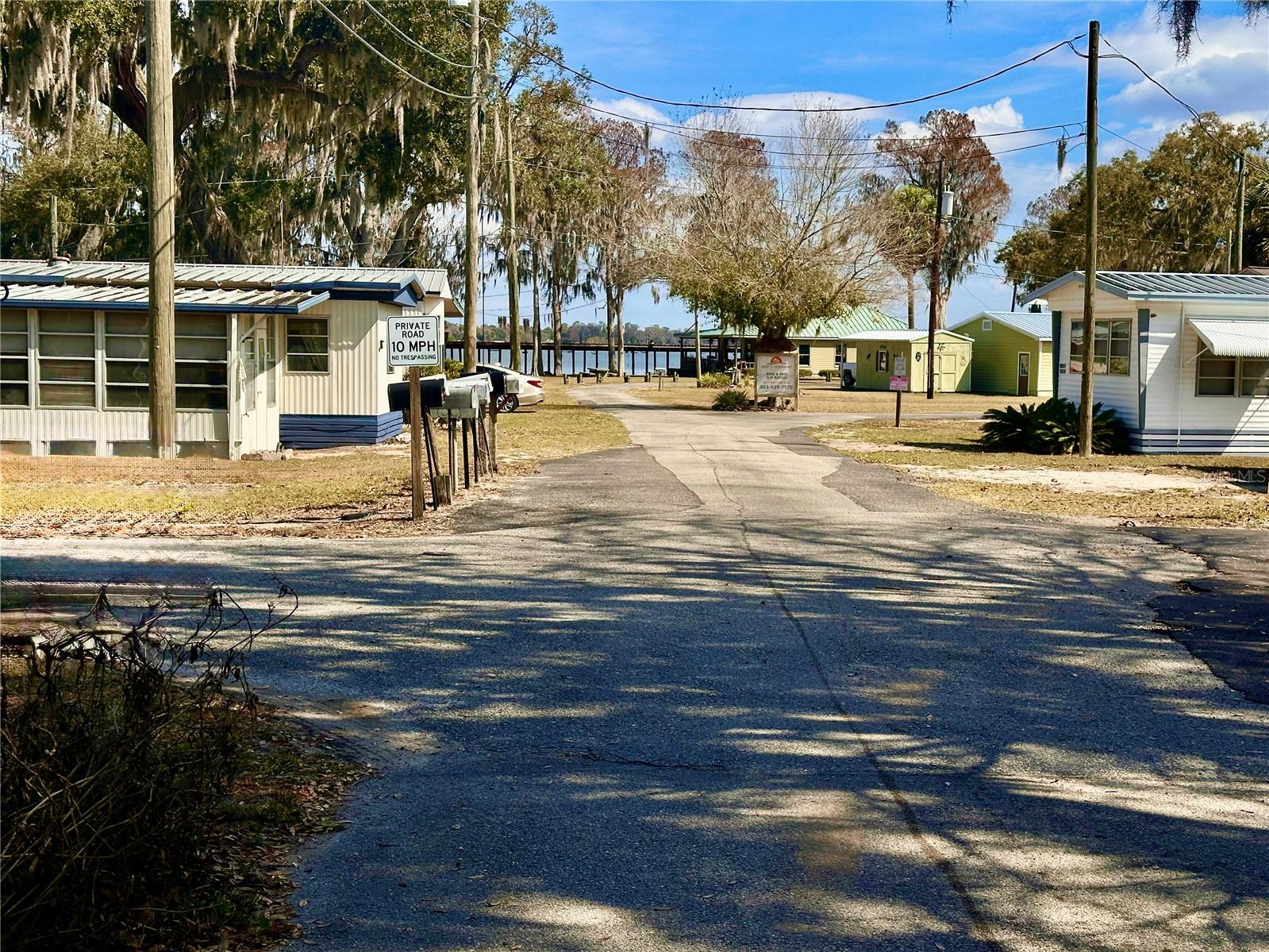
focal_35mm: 48
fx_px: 1760
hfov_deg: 39.7
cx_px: 634
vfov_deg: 30.3
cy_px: 476
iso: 64
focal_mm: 6.86
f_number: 1.78
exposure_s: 1/5882
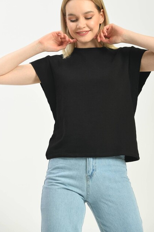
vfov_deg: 12.2
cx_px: 88
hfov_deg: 8.2
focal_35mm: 168
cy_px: 97
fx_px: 1077
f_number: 6.3
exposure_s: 1/160
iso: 100
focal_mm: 140
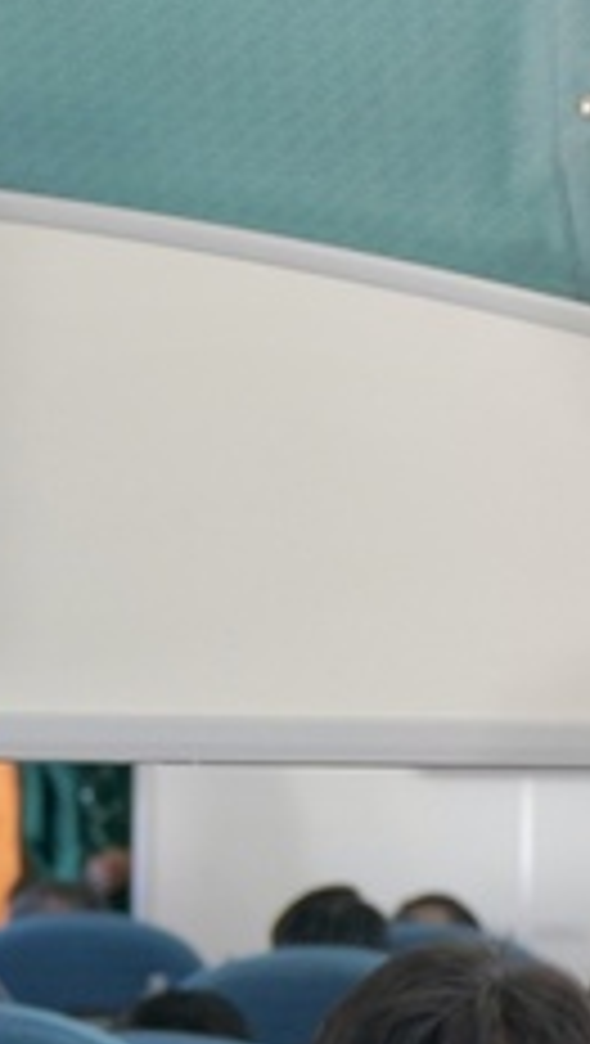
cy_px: 808
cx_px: 1198
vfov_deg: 16.9
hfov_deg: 9.1
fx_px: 3494
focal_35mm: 126
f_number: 3.2
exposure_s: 1/100
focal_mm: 29
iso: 800
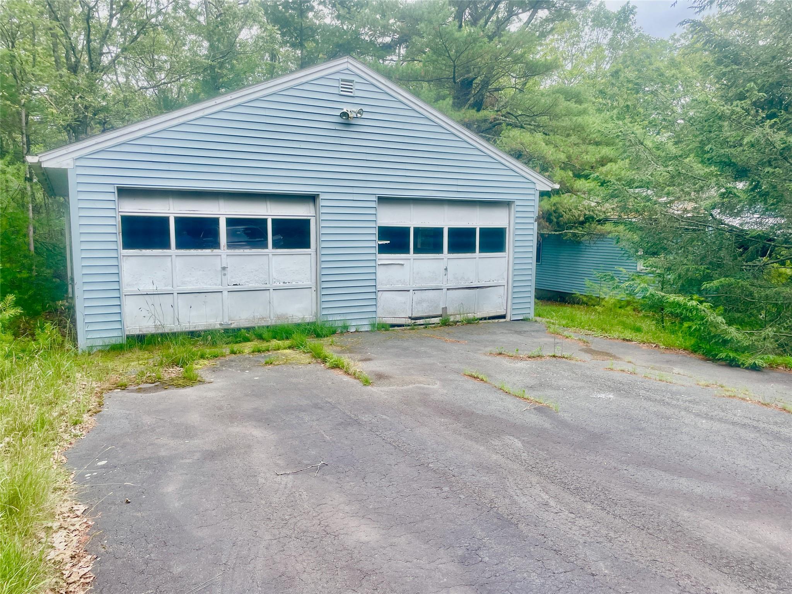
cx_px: 396
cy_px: 297
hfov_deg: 67.3
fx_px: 595
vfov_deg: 53.1
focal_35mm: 26
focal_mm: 4.2
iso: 32
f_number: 1.6
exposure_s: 1/903
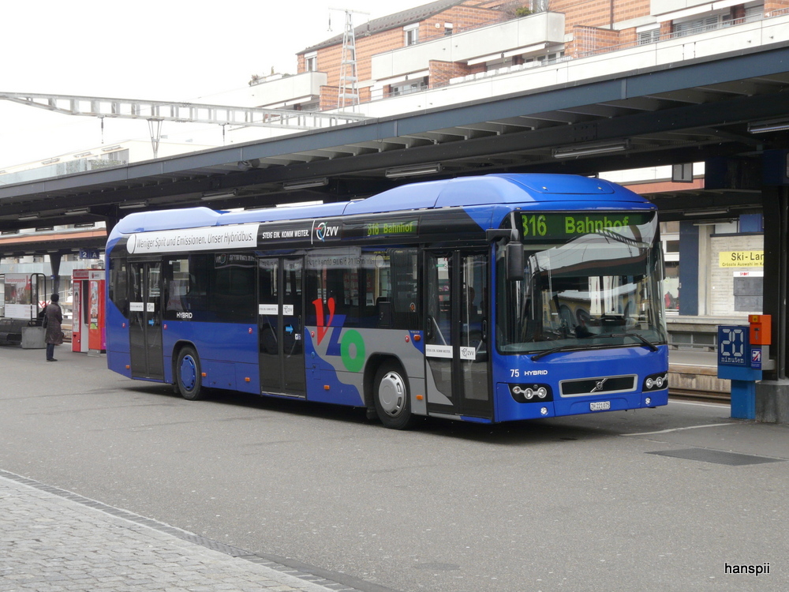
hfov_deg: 31.2
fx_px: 1413
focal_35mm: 62
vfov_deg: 23.7
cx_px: 394
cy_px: 296
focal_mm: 10.2
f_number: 4
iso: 100
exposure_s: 1/200
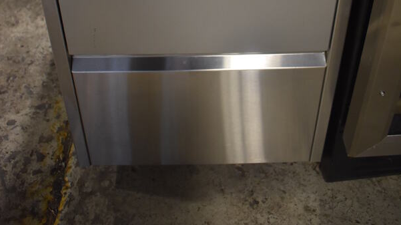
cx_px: 202
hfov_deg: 47.4
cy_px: -53
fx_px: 457
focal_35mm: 43
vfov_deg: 24.7
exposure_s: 1/125
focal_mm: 18
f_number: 3.5
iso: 1400
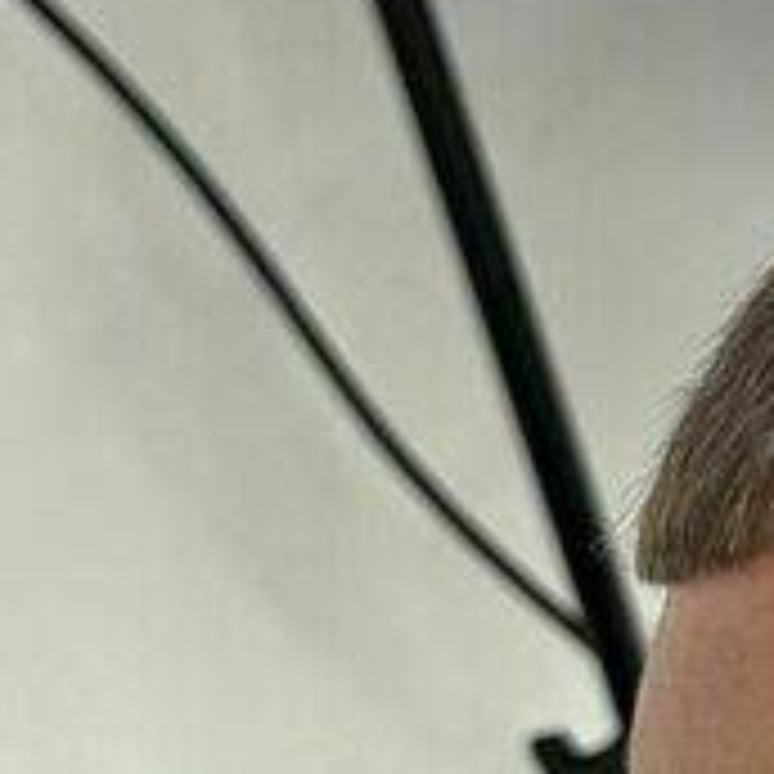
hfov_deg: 8.4
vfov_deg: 8.8
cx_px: 1616
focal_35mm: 197
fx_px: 4984
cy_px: 868
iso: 80
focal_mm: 6.86
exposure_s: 1/415
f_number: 1.78
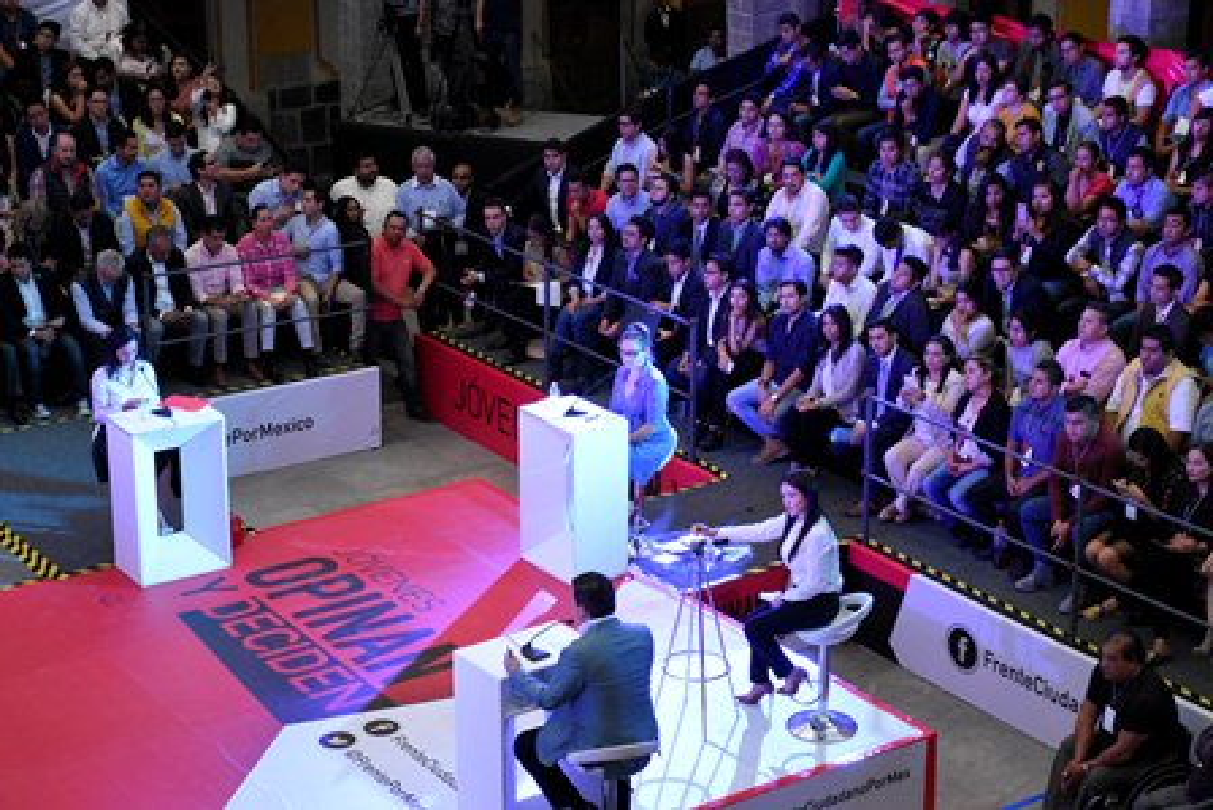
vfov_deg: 20.2
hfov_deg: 29.9
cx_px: 606
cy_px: 405
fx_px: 2275
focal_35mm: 68
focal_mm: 45
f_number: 5
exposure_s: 1/60
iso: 3200
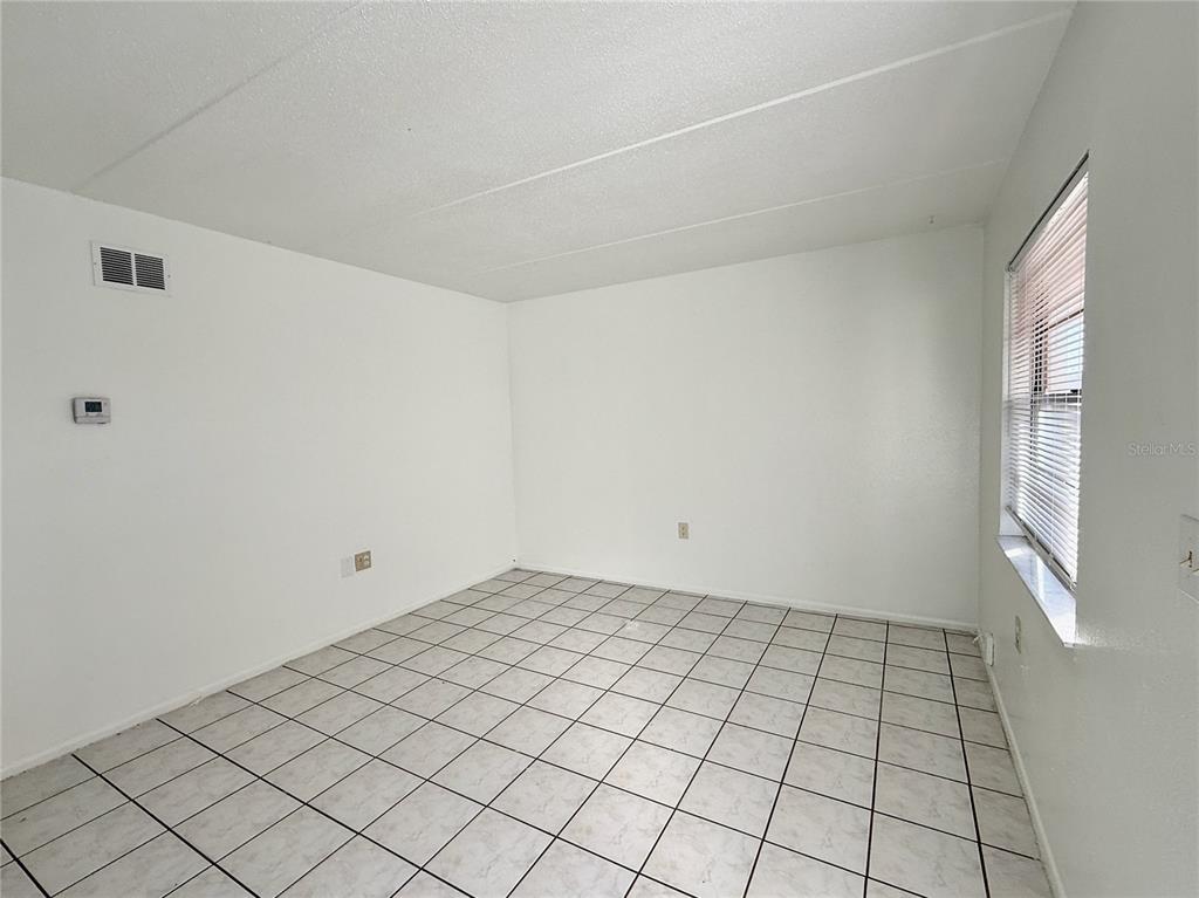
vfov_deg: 85.6
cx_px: 600
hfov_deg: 102.1
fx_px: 485
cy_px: 449
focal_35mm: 14
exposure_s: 1/115
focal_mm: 2.22
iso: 50
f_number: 2.2
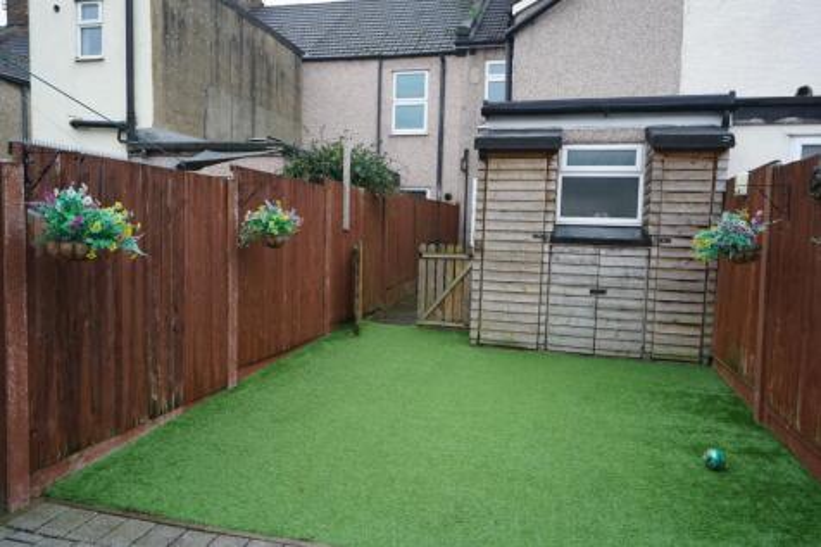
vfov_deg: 51.3
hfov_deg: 71.5
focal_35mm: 25
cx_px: 410
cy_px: 274
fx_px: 570
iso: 640
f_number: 4
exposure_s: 1/160
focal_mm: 25
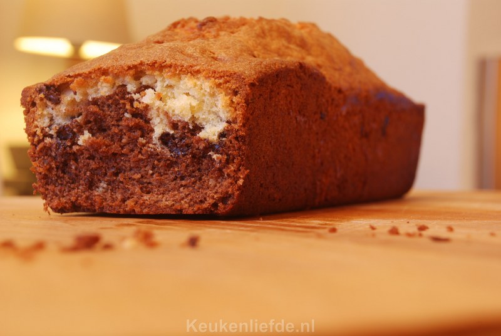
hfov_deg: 26.0
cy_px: 168
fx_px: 1087
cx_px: 250
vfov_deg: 17.6
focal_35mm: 78
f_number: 7.1
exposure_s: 6
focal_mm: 52
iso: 100
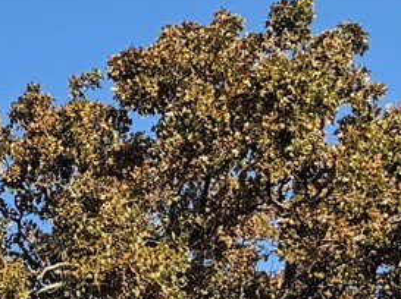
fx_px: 1955
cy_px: 811
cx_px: -474
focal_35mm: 169
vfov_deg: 7.9
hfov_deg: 10.5
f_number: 1.78
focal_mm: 6.76
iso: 80
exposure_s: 1/2907
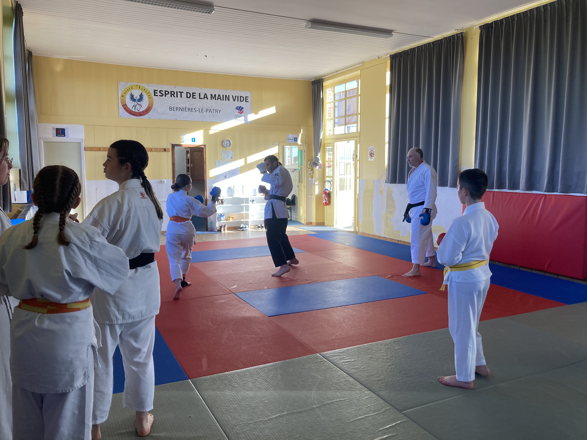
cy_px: 220
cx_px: 294
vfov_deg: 49.7
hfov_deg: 63.4
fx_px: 475
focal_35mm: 28
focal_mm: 3.99
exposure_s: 1/121
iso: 32
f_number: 1.8
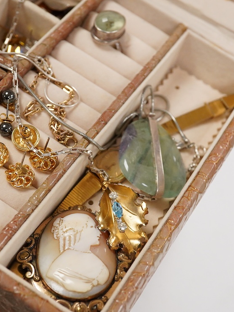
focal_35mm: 66
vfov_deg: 29.4
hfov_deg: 22.3
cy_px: 157
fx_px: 595
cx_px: 109
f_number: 8
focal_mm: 30
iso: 2500
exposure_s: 1/320
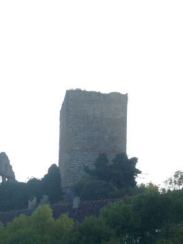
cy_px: 207
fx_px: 1457
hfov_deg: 7.2
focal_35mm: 207
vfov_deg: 9.5
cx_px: 83
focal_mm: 20.74
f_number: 4
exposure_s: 1/166
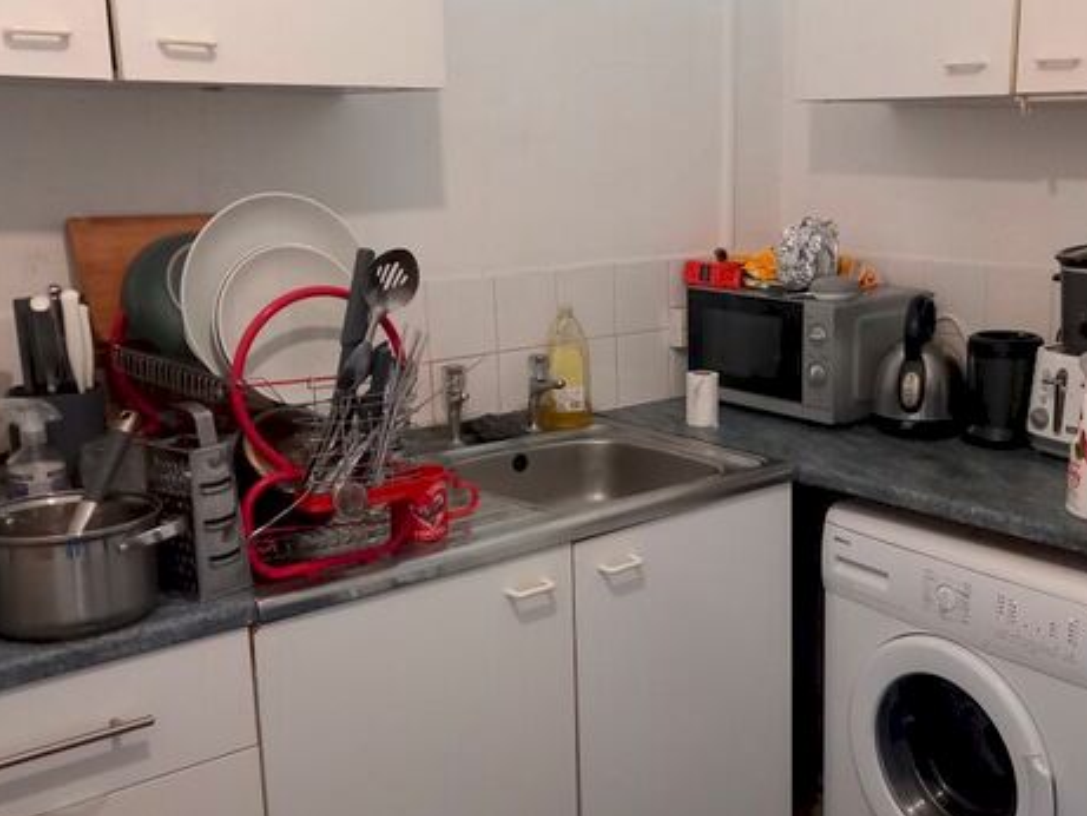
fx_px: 1288
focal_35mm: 41
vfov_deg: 35.1
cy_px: 428
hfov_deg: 45.2
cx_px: 703
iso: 500
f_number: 1.8
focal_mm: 4
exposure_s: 1/25
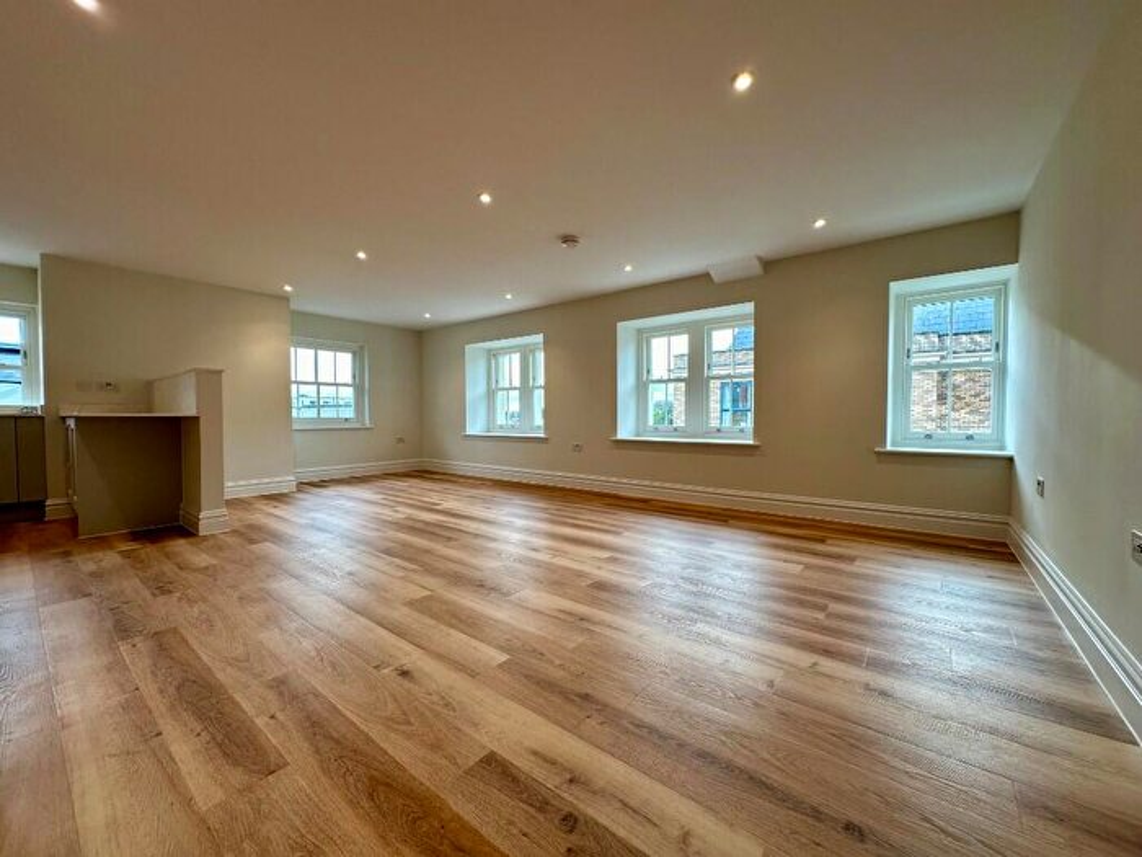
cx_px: 571
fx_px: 462
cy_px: 428
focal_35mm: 14
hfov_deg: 102.1
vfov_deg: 85.7
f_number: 2.2
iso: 80
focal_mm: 2.22
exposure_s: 1/100
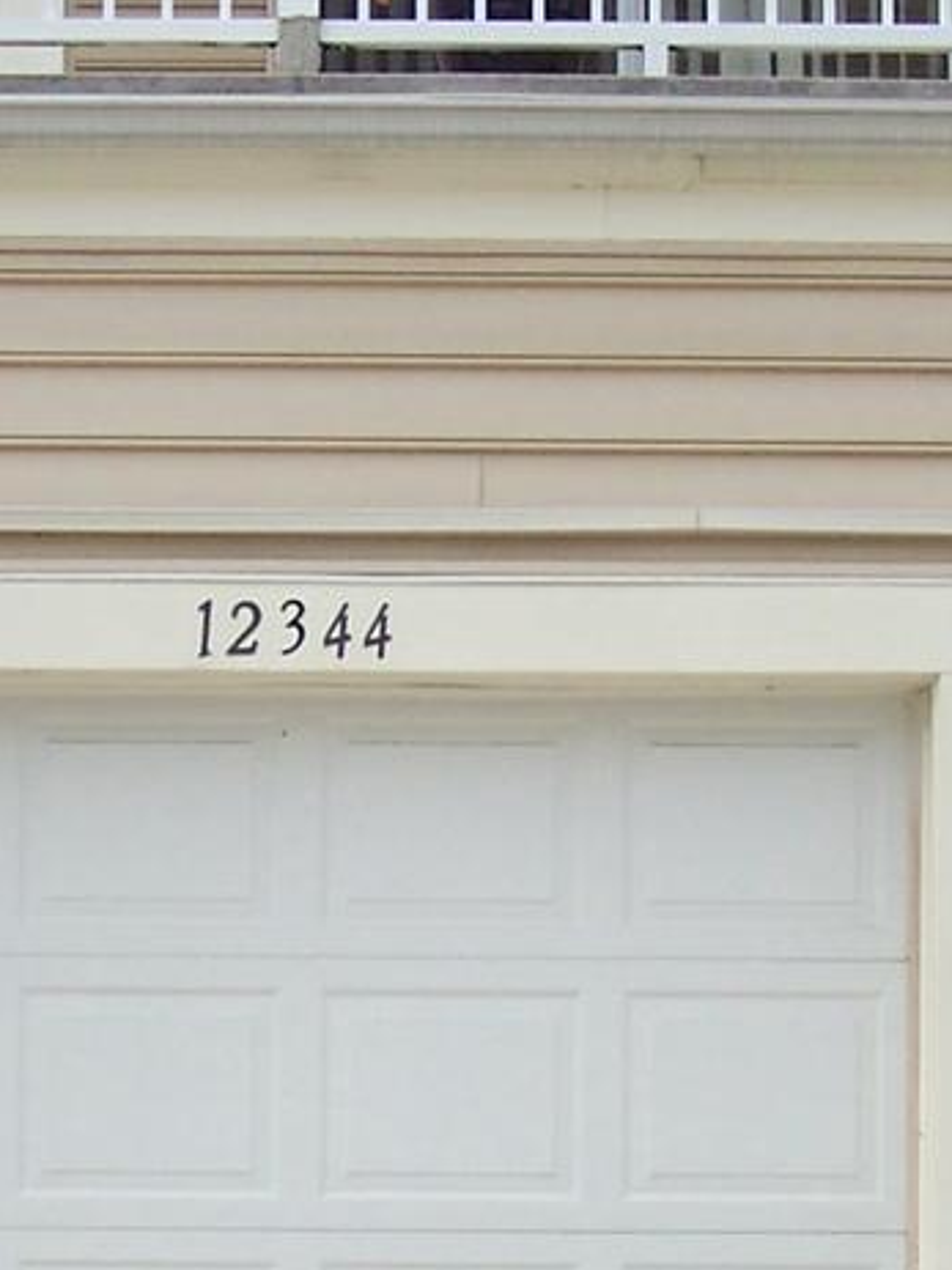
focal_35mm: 126
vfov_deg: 15.6
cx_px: 436
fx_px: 4622
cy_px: 850
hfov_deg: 11.8
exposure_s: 1/1000
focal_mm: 6.3
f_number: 2.8
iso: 80
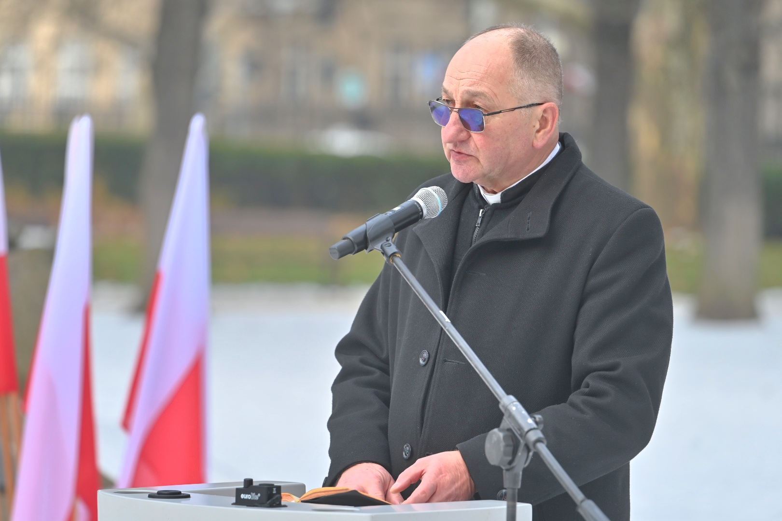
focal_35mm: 180
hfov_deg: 11.4
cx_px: 391
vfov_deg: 7.6
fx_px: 3910
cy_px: 260
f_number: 4
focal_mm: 180
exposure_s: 1/400
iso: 100
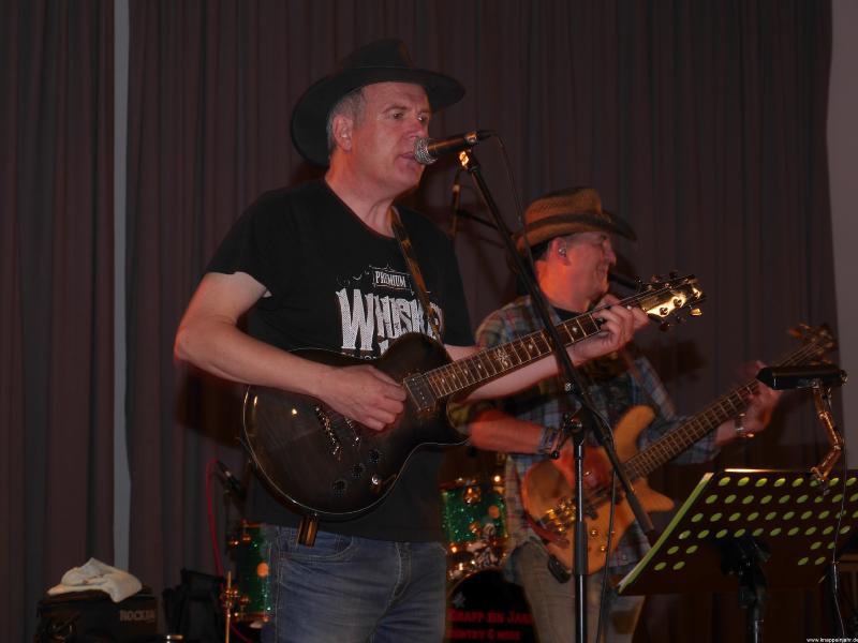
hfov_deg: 18.2
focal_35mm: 108
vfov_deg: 13.7
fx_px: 2677
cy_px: 322
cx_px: 429
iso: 200
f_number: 5.6
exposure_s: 1/8
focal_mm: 54
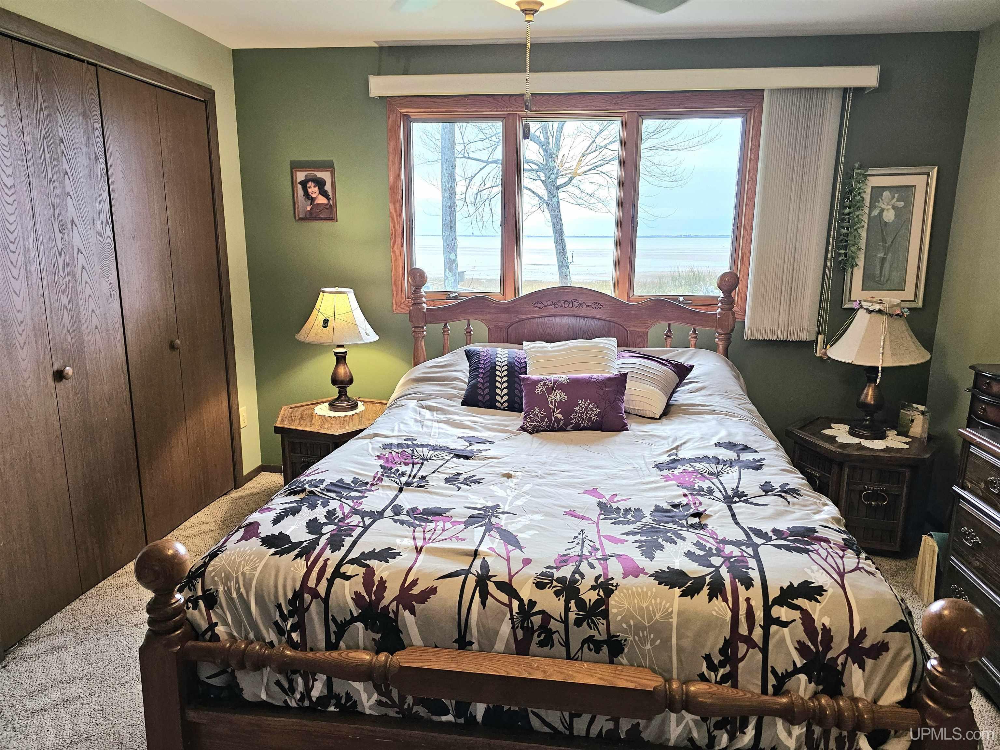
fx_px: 664
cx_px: 500
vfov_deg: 58.9
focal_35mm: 23
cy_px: 375
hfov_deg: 73.9
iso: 250
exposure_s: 1/120
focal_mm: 6.3
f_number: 1.7
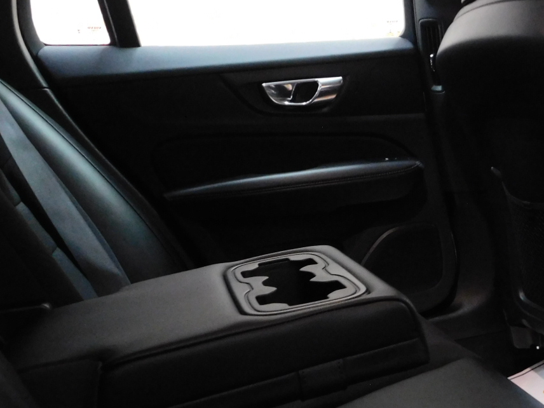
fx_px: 676
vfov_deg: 33.4
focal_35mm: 43
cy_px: 257
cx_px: 311
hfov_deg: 43.7
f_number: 3
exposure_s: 1/8
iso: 720
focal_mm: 4
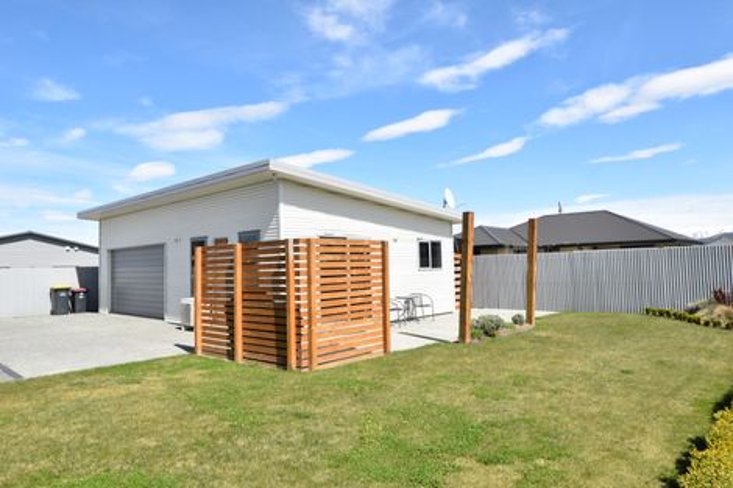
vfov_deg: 53.1
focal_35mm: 24
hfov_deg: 73.8
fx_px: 488
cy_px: 244
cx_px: 366
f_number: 10
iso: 200
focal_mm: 16
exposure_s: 1/400
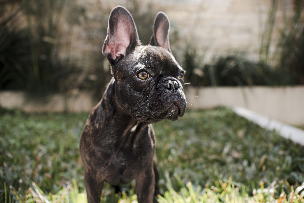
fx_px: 296
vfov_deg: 37.9
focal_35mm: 35
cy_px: 102
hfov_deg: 54.4
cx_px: 152
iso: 320
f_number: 3.5
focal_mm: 35
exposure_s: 1/640
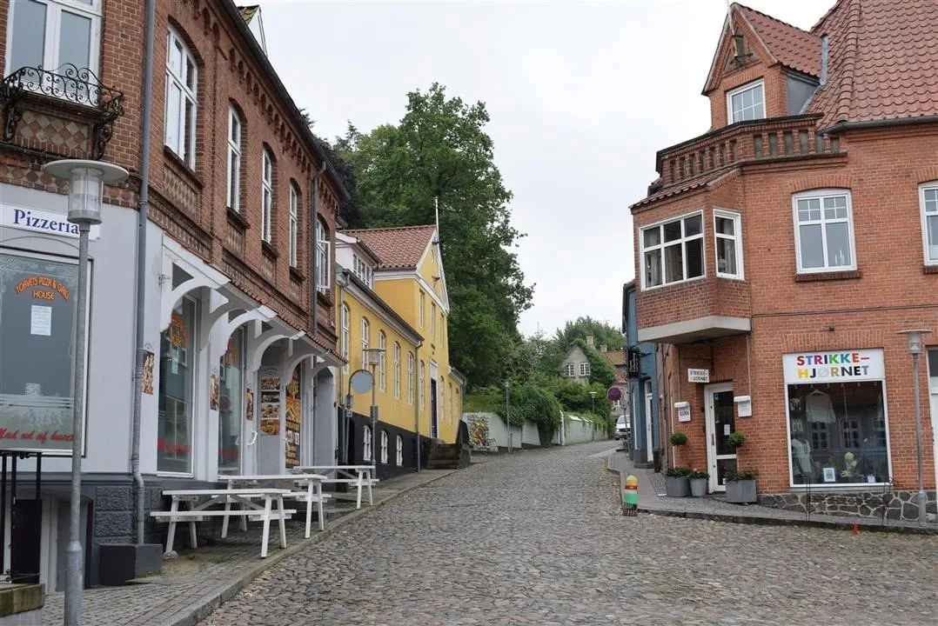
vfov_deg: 33.1
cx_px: 469
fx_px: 1056
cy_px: 313
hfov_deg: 47.9
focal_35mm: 40
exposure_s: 1/250
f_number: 8
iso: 320
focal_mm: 27
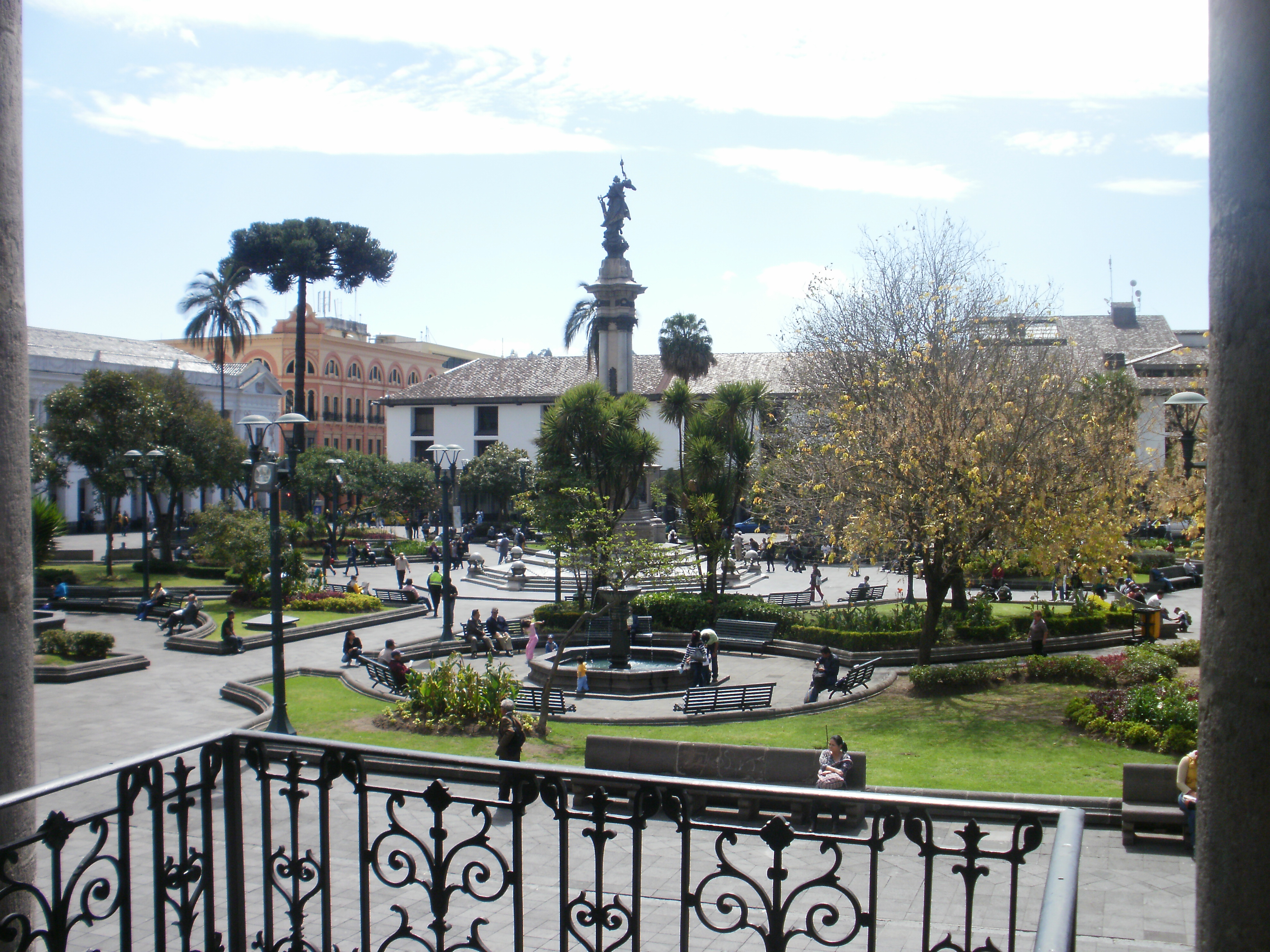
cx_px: 635
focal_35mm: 36
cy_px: 476
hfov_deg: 51.4
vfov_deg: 39.7
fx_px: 1321
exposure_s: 1/320
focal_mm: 6.3
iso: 100
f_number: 5.6
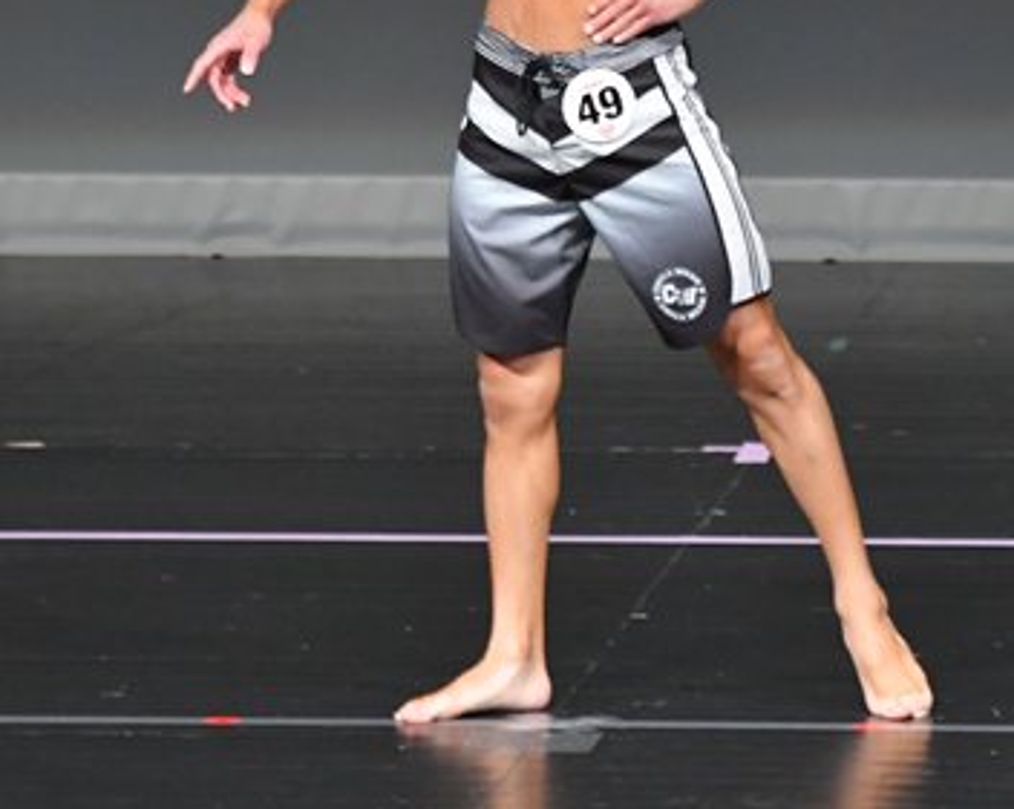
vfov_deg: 2.2
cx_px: 748
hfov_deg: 2.7
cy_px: 130
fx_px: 21380
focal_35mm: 713
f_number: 5.6
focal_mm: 230
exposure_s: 1/400
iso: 4000
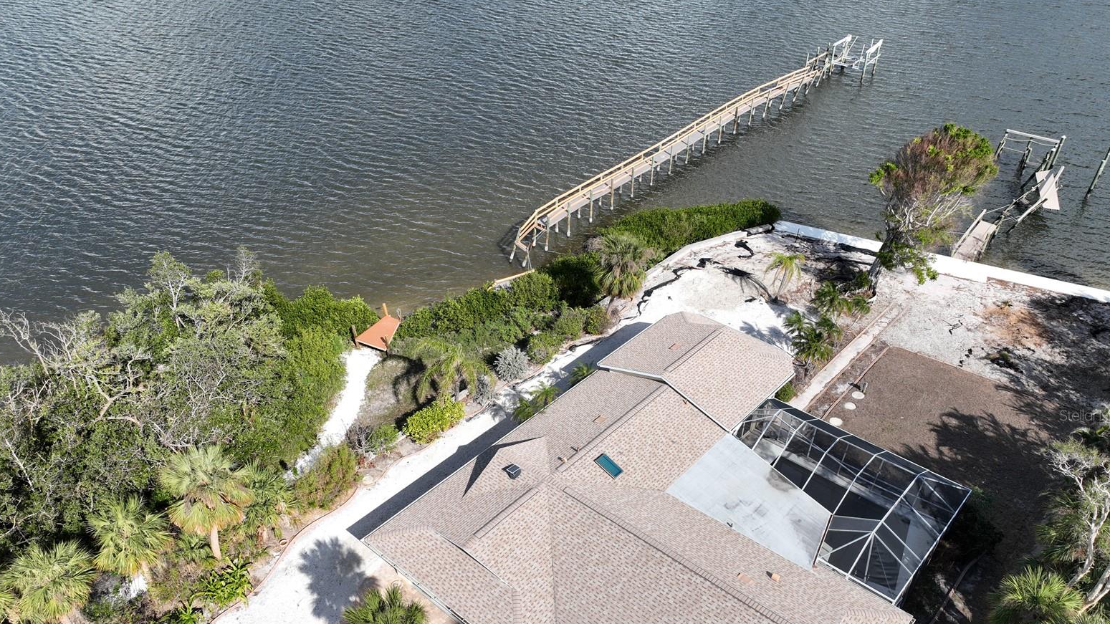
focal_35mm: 27
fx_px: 795
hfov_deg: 69.9
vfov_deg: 42.3
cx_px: 554
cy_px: 415
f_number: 2.8
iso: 110
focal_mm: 12.29
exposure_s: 1/100
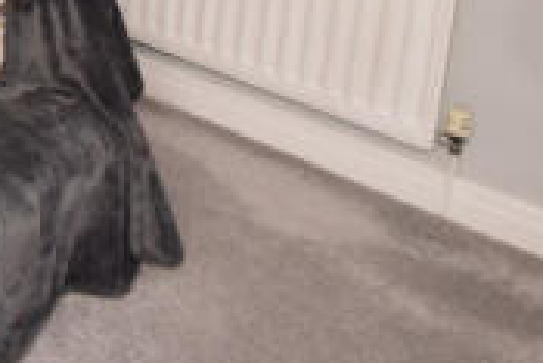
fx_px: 845
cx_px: -293
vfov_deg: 19.9
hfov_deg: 25.6
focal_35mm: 56
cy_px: -228
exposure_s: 1/60
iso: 800
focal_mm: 10
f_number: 14
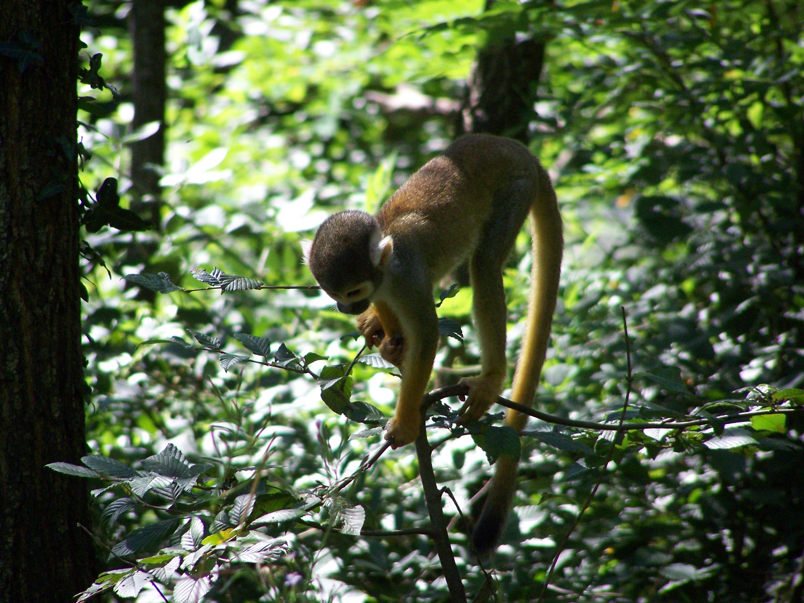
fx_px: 8826
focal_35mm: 380
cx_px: 402
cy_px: 302
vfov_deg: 3.9
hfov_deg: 5.2
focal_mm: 63
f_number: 3.7
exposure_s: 1/320
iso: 160
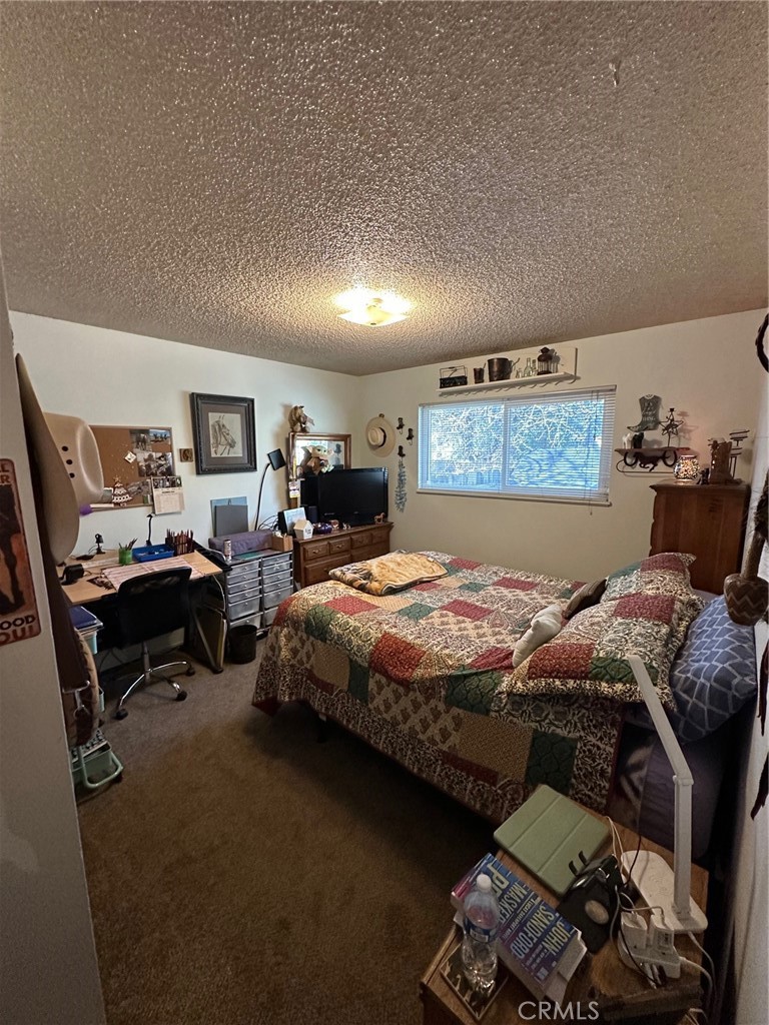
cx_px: 384
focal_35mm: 14
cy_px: 512
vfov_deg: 102.1
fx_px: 415
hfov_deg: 85.7
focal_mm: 2.22
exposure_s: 1/60
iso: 400
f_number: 2.2
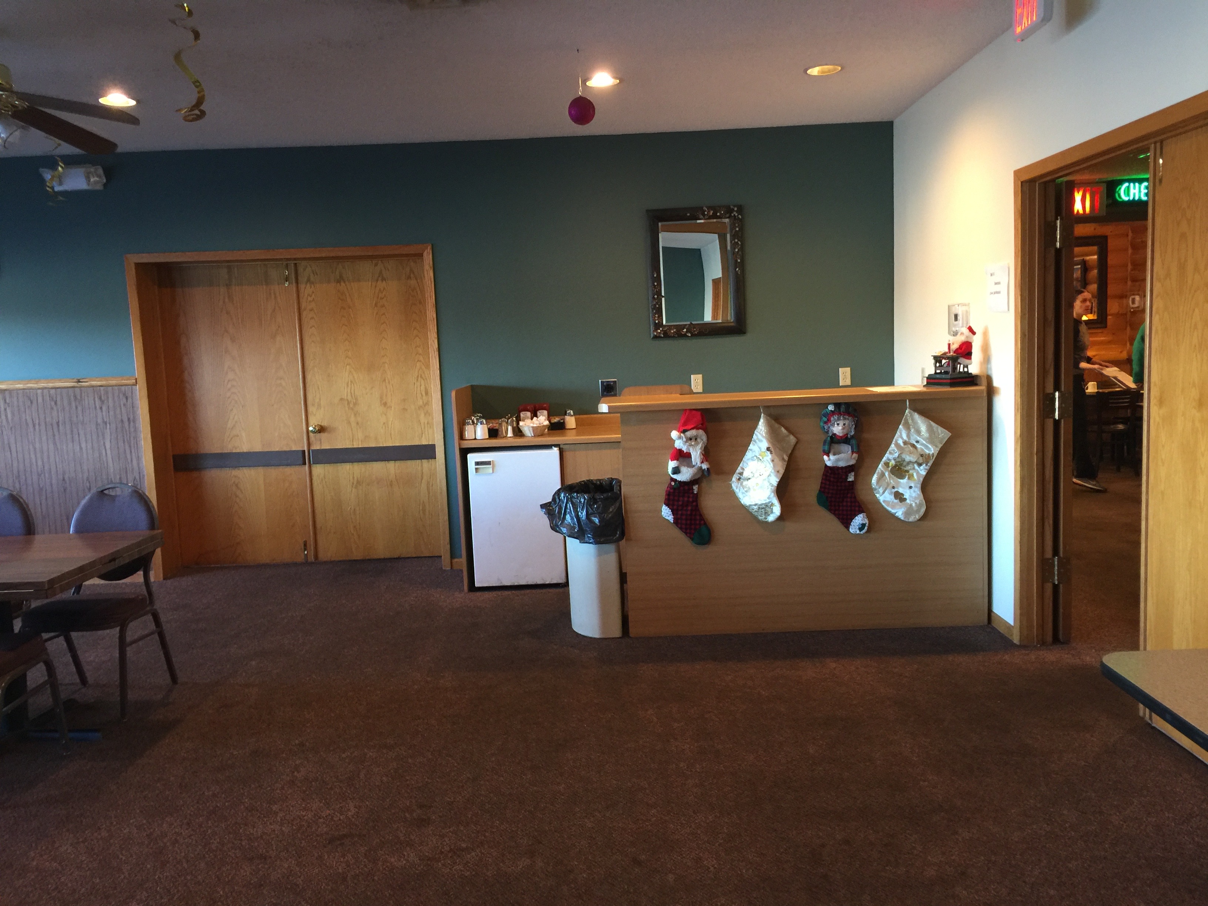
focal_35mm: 29
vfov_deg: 48.2
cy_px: 453
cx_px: 604
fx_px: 1012
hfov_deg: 61.7
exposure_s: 1/15
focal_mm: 4.15
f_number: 2.2
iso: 80
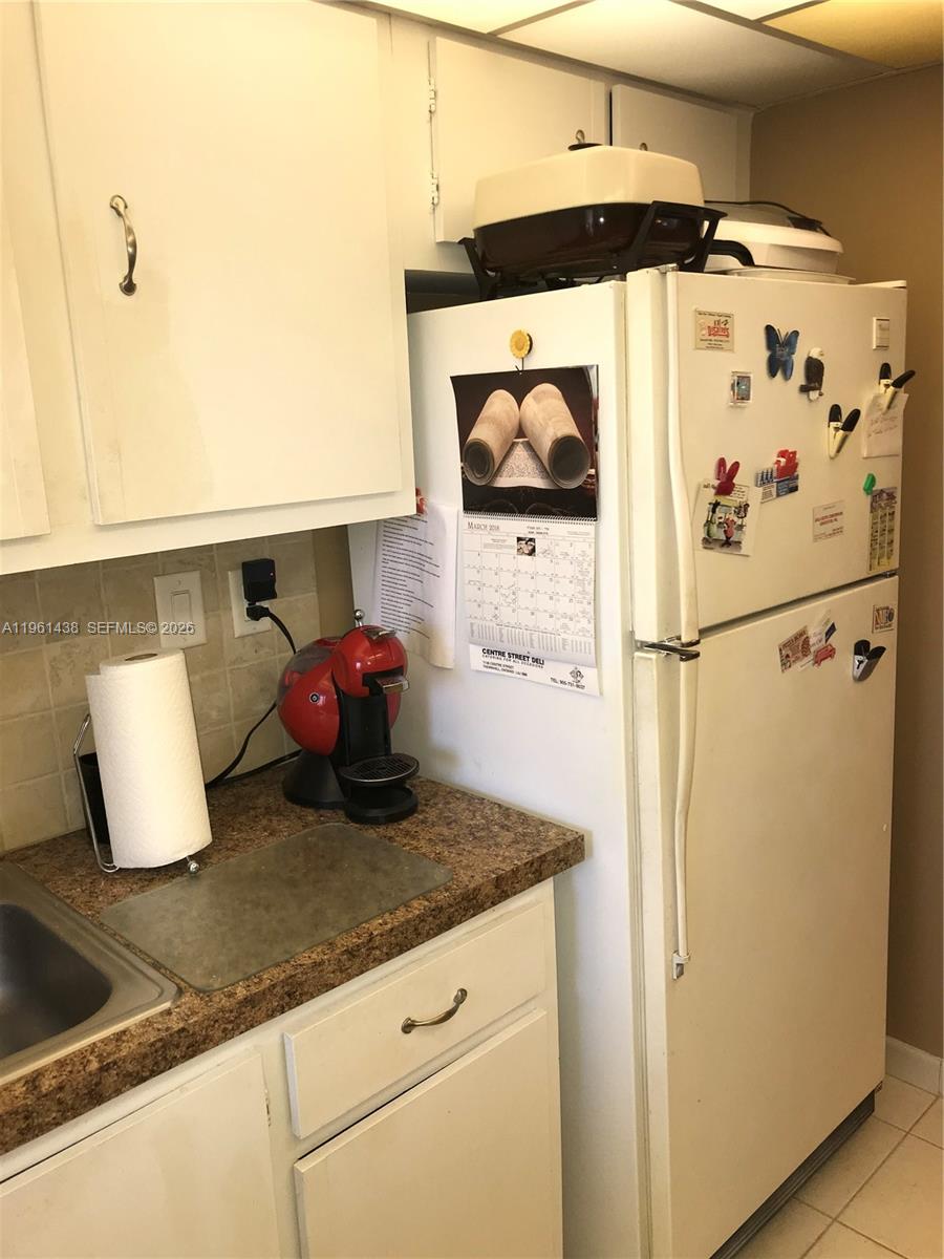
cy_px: 630
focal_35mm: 28
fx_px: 1018
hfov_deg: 49.7
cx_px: 472
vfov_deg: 63.4
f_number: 1.8
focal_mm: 3.99
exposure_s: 1/48
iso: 20
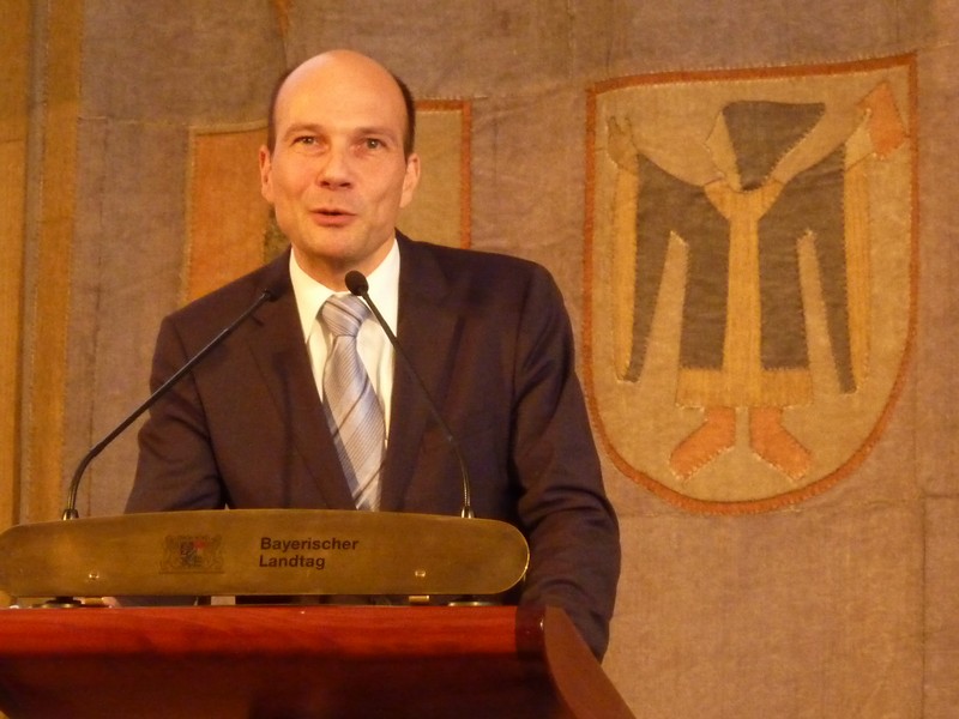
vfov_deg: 6.5
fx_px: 6289
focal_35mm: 227
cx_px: 480
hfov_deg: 8.7
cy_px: 360
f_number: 4.5
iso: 800
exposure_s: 1/15
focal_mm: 25.9
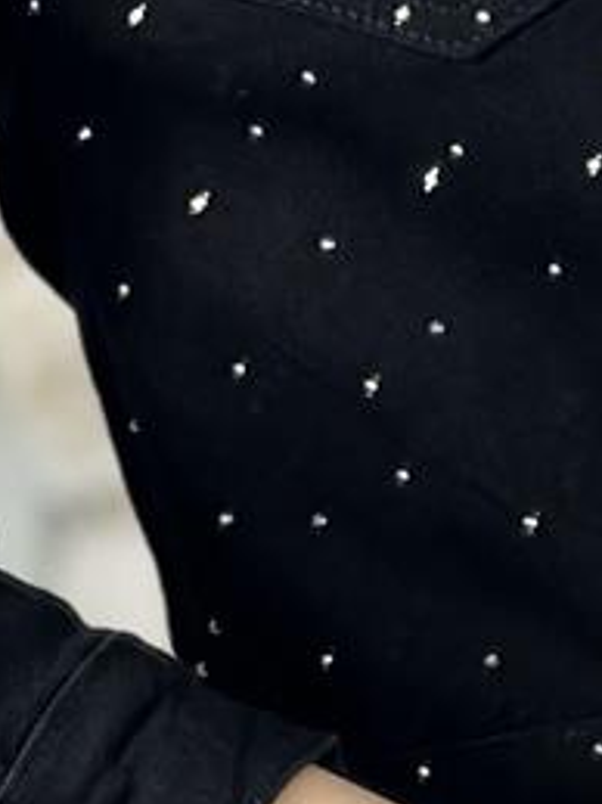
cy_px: 537
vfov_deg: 6.7
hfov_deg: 5.0
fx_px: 6892
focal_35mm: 297
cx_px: 853
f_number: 1.78
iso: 160
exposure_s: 1/100
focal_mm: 6.86
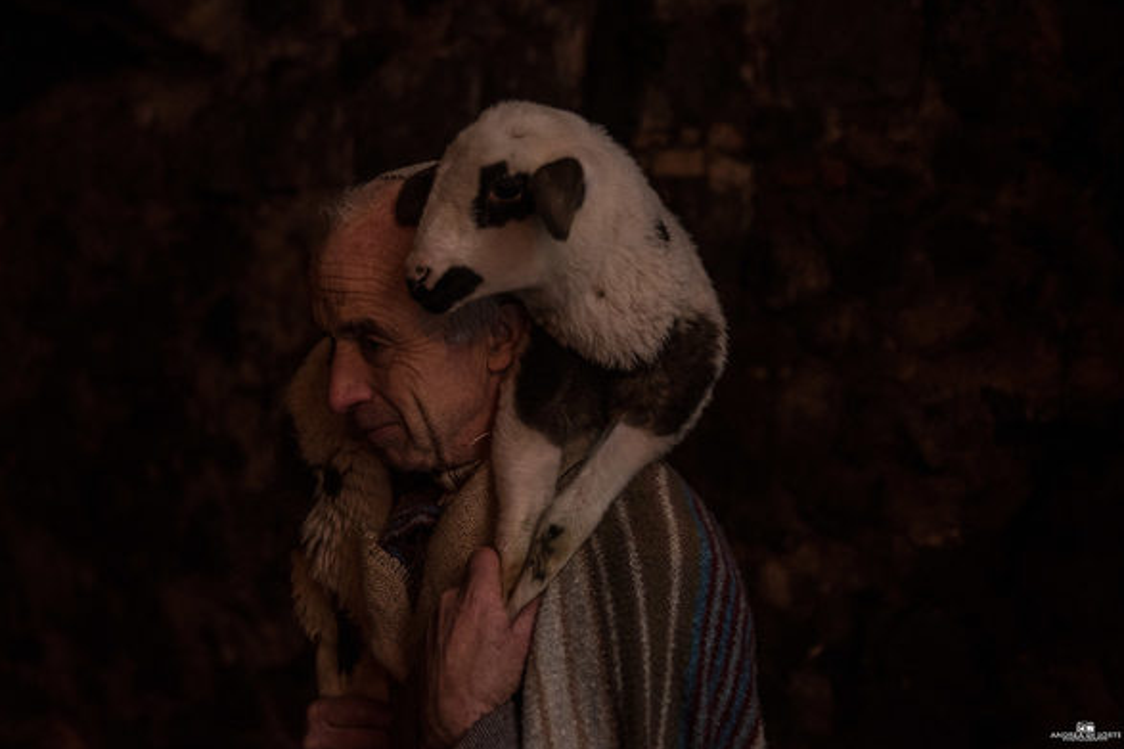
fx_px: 1467
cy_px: 368
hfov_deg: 41.9
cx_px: 559
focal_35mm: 47
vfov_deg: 28.6
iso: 2000
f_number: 2.8
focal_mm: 46
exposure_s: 1/160
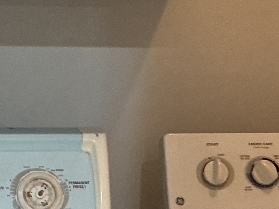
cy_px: 239
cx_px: 12
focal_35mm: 144
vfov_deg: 10.2
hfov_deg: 13.5
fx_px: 1160
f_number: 1.8
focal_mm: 3
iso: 250
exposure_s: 1/40
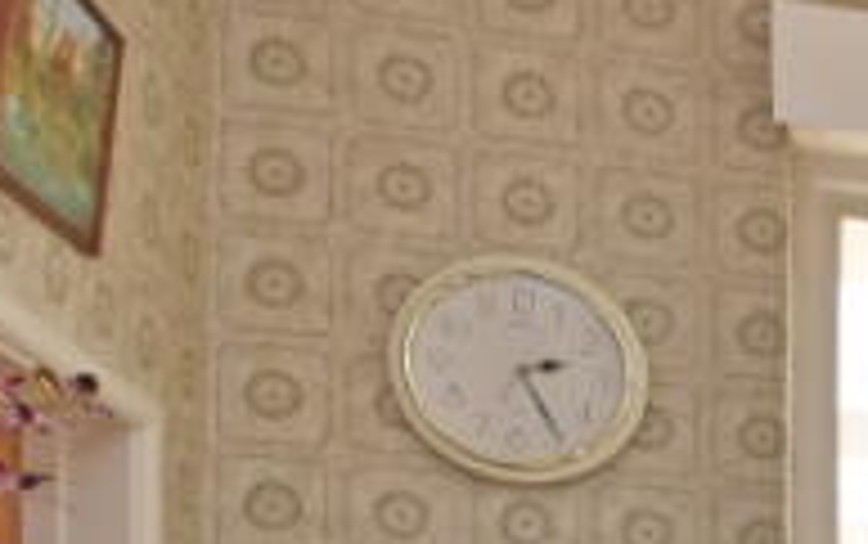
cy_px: 946
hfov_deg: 17.5
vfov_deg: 14.4
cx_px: 1767
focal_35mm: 81
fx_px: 1918
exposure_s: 1/200
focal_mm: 10
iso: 280
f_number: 5
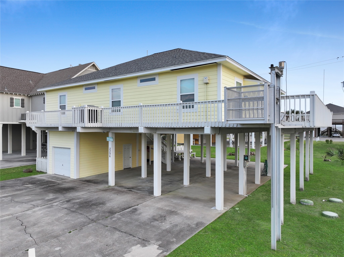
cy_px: 128
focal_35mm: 24
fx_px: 238
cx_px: 172
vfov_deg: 56.8
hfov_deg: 71.6
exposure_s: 1/200
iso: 130
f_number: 2.8
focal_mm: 12.29
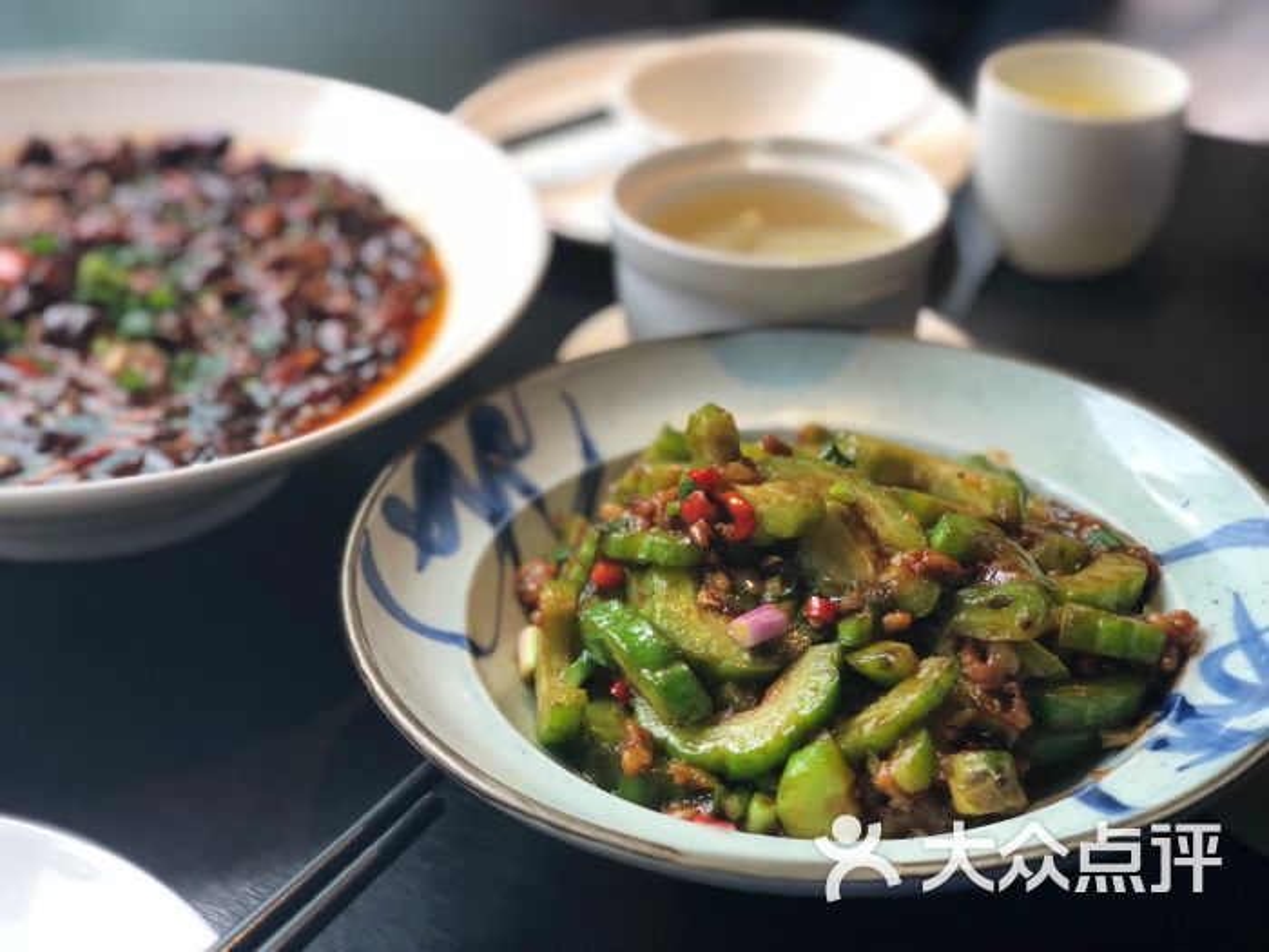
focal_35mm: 52
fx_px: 1906
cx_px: 634
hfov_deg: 36.8
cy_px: 476
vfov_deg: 28.0
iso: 32
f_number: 2.4
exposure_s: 1/50
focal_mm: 6
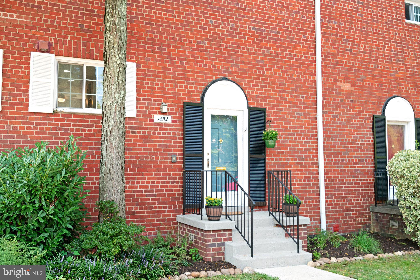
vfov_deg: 37.9
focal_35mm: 35
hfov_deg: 54.4
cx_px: 210
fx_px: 408
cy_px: 140
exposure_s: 1/400
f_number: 8
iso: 1250
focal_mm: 35
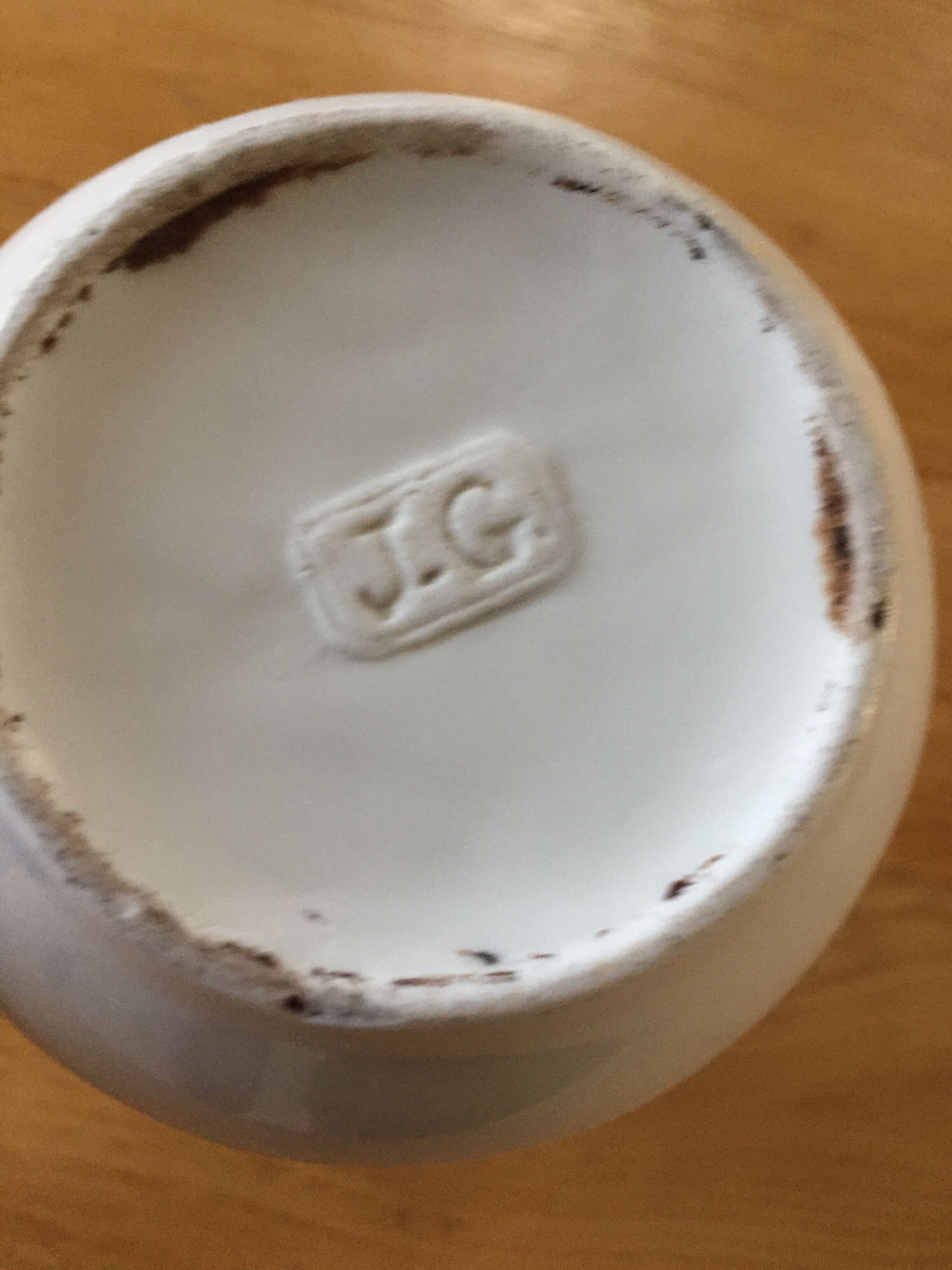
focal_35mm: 29
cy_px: 635
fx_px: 1063
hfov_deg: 48.2
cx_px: 476
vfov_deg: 61.7
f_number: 2.2
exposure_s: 1/33
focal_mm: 4.15
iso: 200
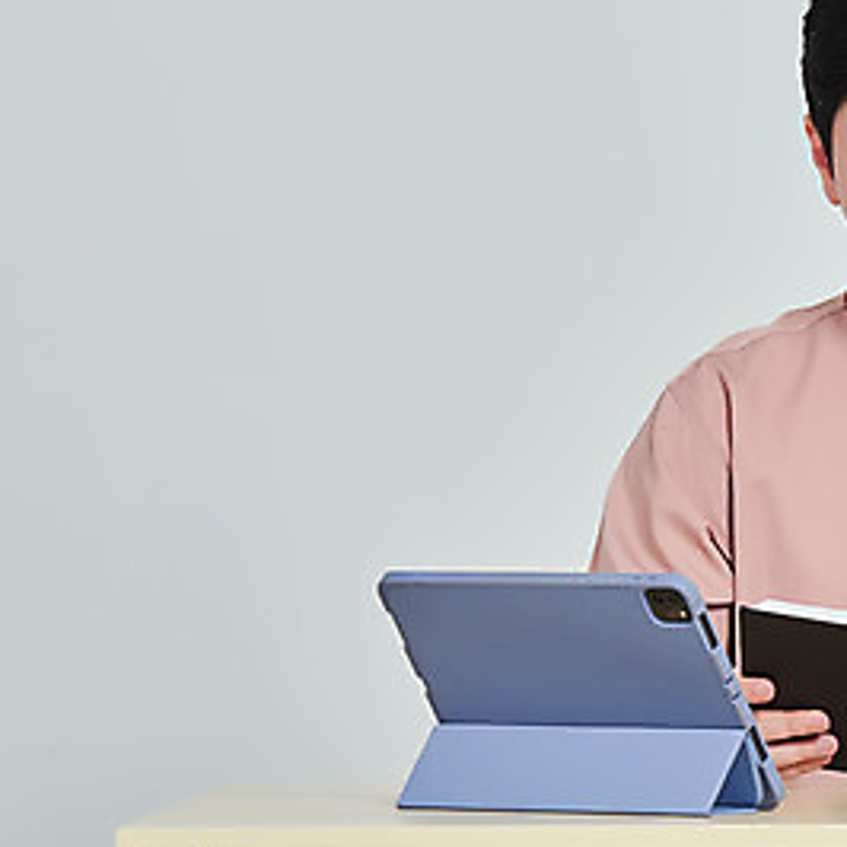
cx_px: 909
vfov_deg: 7.3
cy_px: 382
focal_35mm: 239
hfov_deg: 7.3
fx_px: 6616
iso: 100
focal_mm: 125
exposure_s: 1/125
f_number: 13
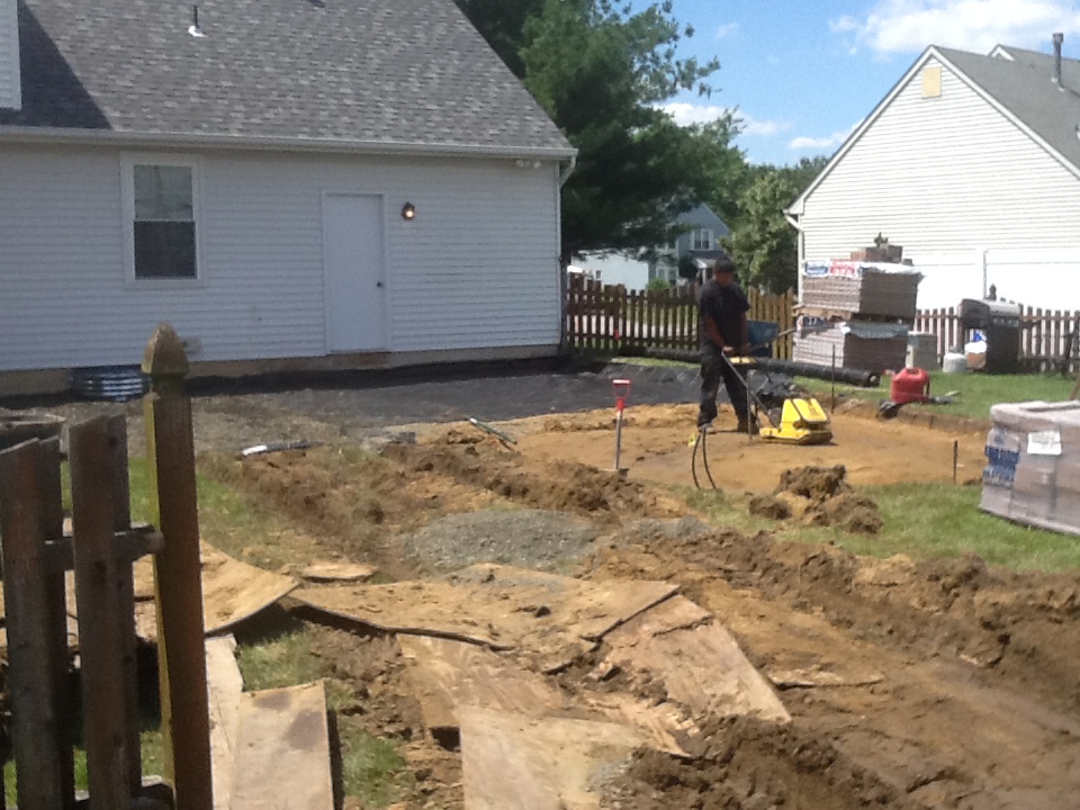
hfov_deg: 42.9
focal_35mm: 44
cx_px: 540
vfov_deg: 32.9
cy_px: 405
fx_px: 1373
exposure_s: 1/1215
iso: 40
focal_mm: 2.03
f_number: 2.4
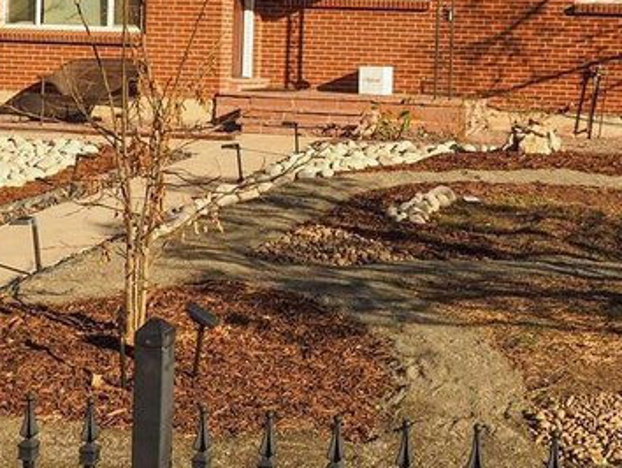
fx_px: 1097
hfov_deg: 31.5
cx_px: 385
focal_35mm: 61
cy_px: 81
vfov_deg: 23.6
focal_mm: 9
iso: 320
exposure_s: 1/1250
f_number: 5.6
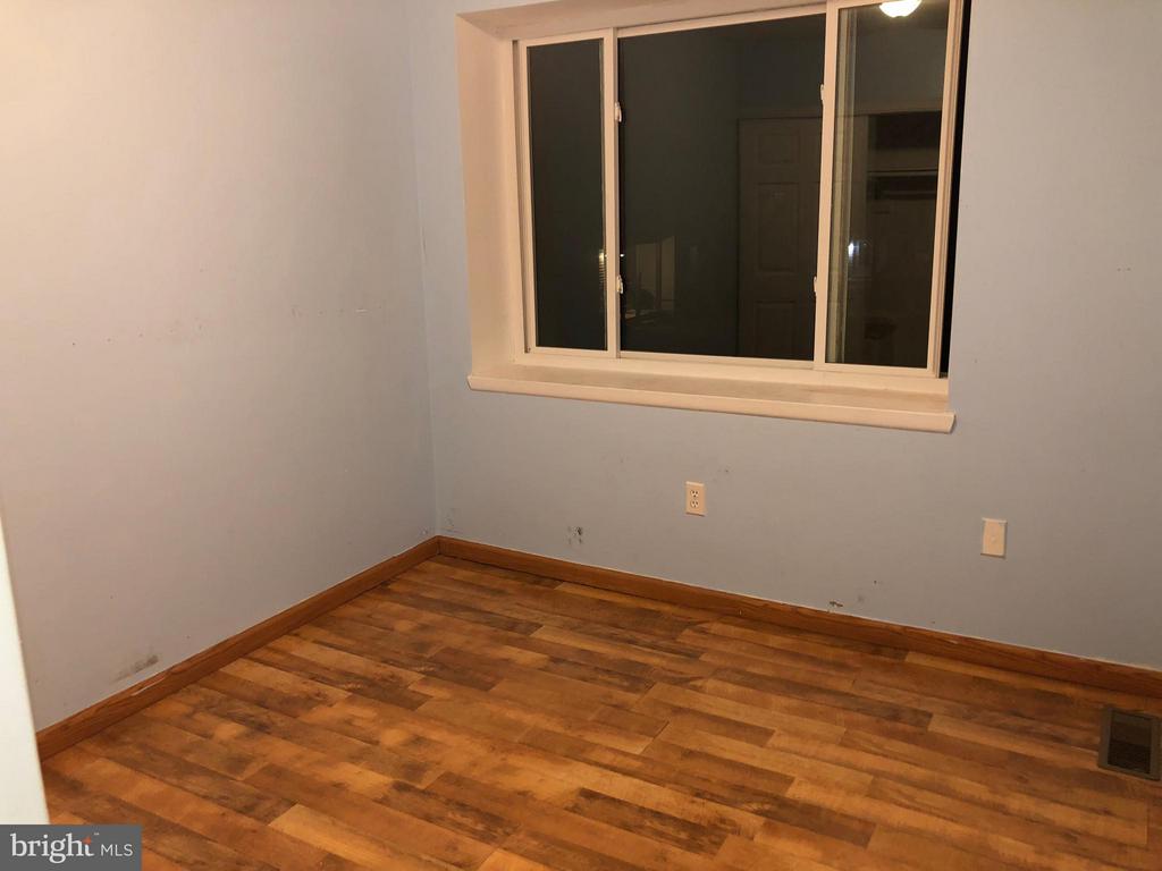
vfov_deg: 49.7
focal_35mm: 28
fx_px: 940
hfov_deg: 63.4
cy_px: 436
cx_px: 581
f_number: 1.8
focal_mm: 3.99
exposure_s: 1/9
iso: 80
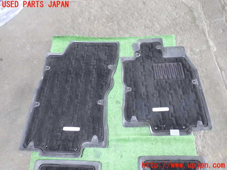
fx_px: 197
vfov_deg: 46.8
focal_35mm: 30
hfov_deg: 60.0
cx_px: 114
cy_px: 85
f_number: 2.3
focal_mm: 5.4
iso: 500
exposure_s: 1/30
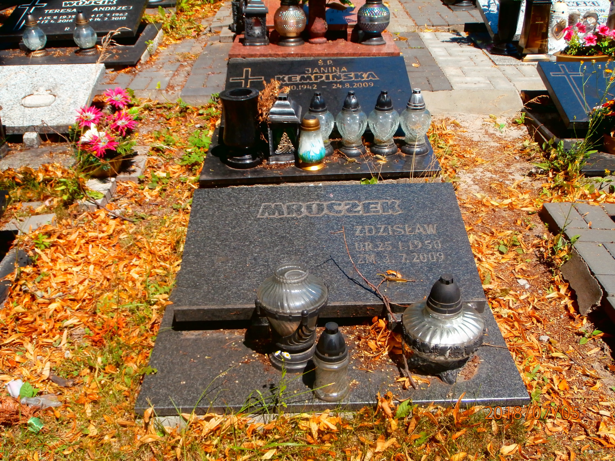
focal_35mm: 38
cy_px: 230
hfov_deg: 49.0
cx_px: 308
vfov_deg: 37.7
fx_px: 675
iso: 100
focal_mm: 6.67
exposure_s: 1/640
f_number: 3.9
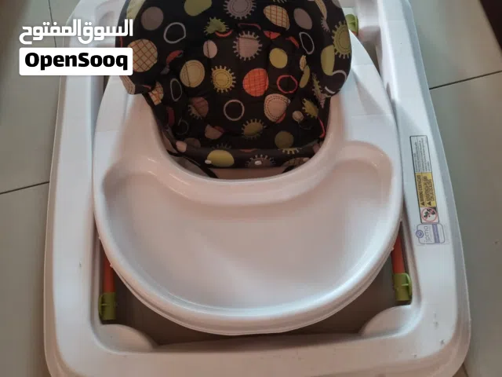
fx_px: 377
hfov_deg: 67.3
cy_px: 188
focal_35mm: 26
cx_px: 251
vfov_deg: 53.1
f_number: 1.8
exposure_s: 1/25
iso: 500
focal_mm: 5.4
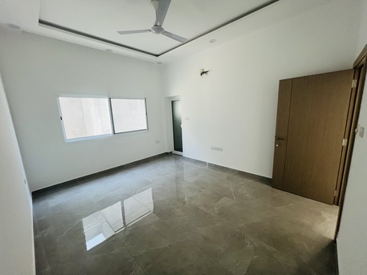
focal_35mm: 13
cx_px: 184
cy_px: 138
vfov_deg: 89.9
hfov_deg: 106.2
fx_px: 138
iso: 160
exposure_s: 1/99
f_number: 1.8
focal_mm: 1.57
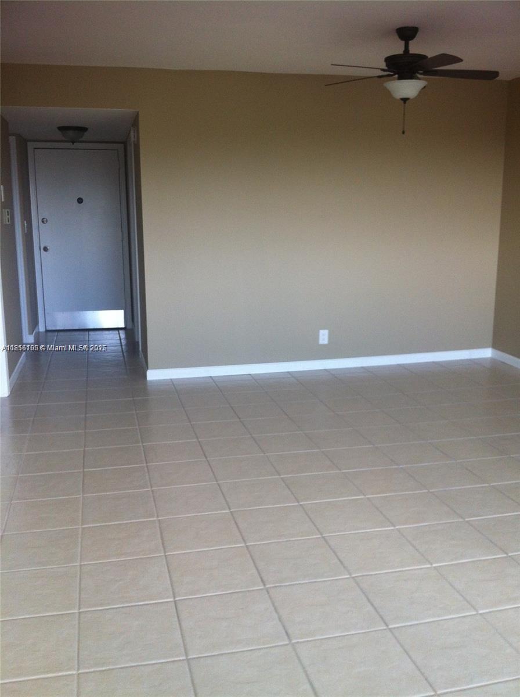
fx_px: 703
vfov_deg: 52.7
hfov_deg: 40.6
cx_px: 260
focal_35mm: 35
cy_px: 348
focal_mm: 3.85
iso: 80
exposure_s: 1/60
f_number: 2.8
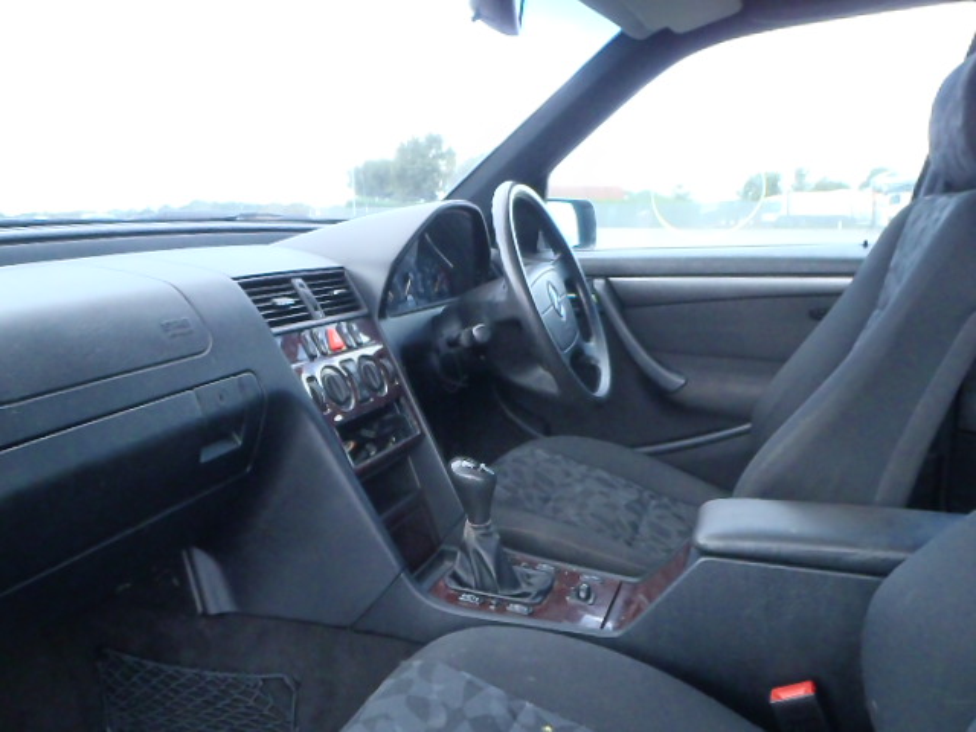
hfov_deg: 63.4
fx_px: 789
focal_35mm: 28
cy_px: 366
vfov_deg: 49.7
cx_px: 488
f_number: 3.5
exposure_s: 1/500
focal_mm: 5
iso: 800
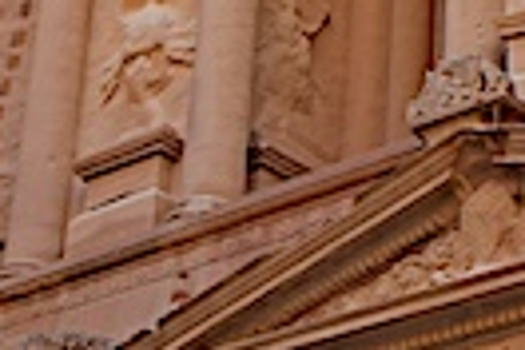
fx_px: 3471
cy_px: 288
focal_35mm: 238
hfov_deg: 8.6
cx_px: 135
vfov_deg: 5.8
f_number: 10
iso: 100
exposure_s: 1/30
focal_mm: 22
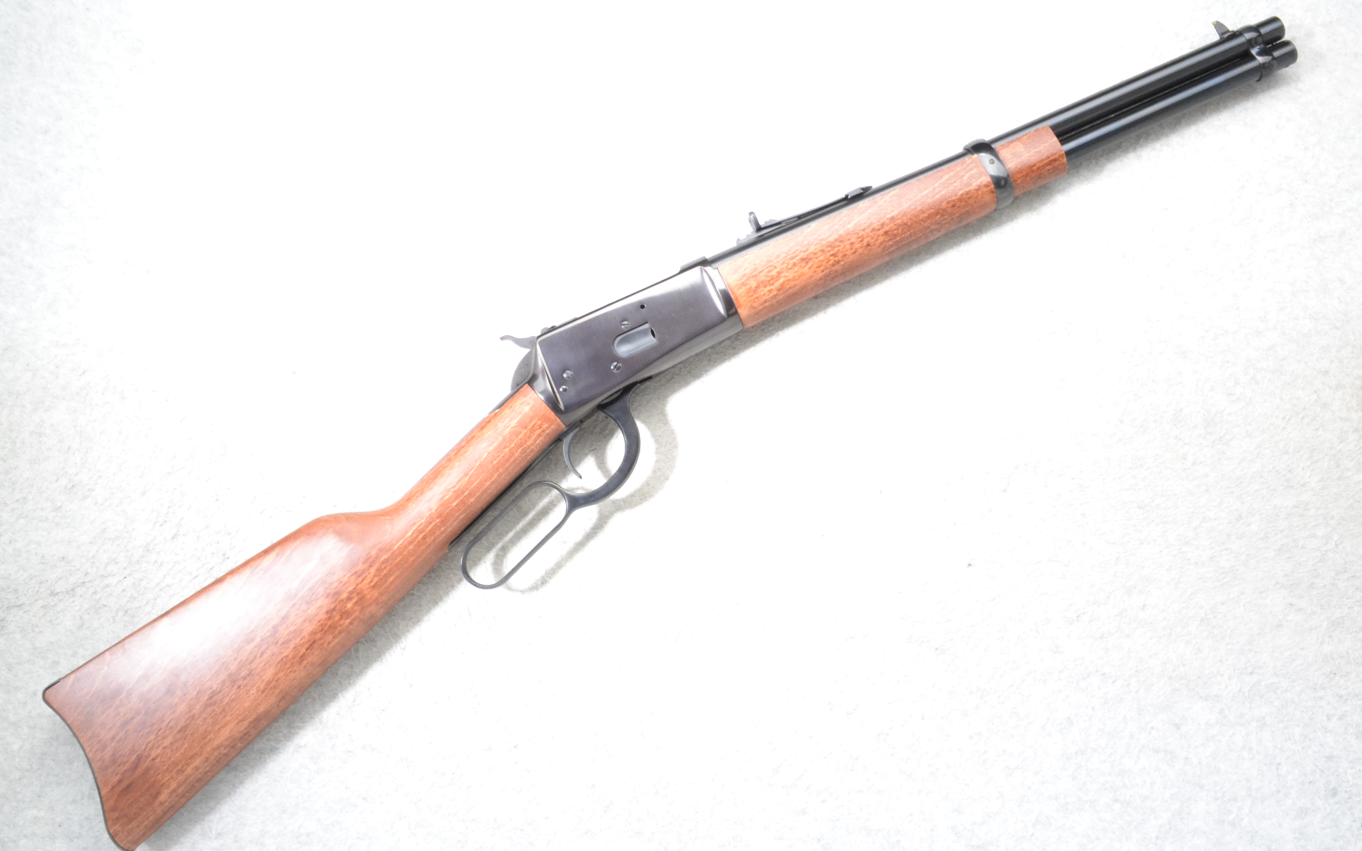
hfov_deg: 61.2
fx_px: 1151
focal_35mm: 31
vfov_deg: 40.6
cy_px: 432
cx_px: 678
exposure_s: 1/60
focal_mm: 20
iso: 3200
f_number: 20
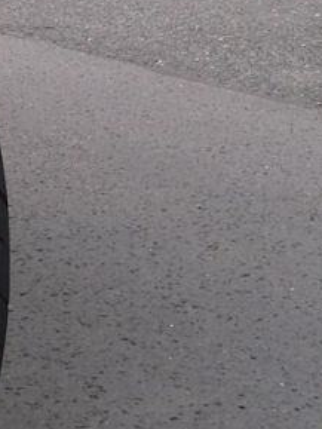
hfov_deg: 10.5
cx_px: -252
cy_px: -132
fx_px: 1648
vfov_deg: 14.2
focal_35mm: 133
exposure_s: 1/125
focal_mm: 6
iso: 80
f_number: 4
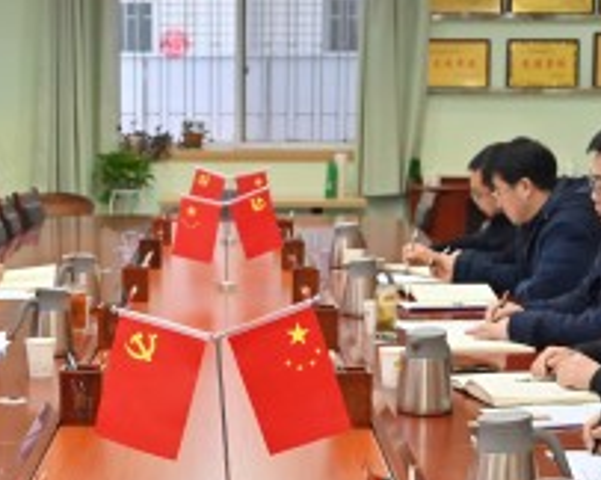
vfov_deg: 17.3
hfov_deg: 21.7
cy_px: 390
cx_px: 210
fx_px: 1564
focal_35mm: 88
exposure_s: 1/250
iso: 3200
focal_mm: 38
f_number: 5.6
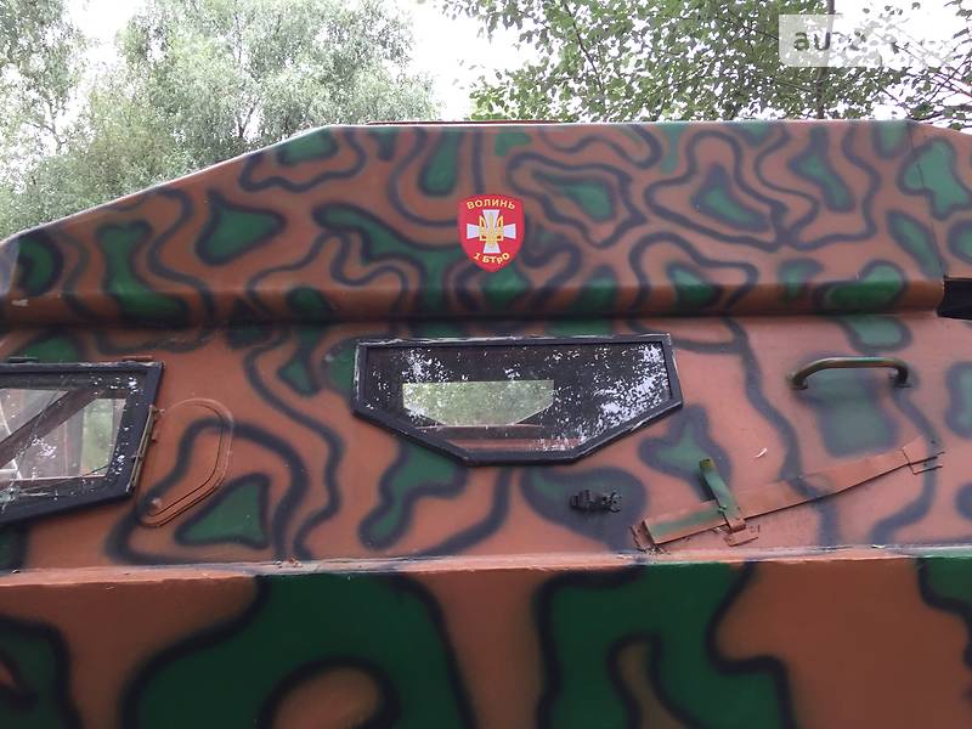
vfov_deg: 48.2
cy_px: 364
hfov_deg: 61.7
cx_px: 486
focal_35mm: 29
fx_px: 814
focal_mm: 4.2
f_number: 2.2
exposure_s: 1/100
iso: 50
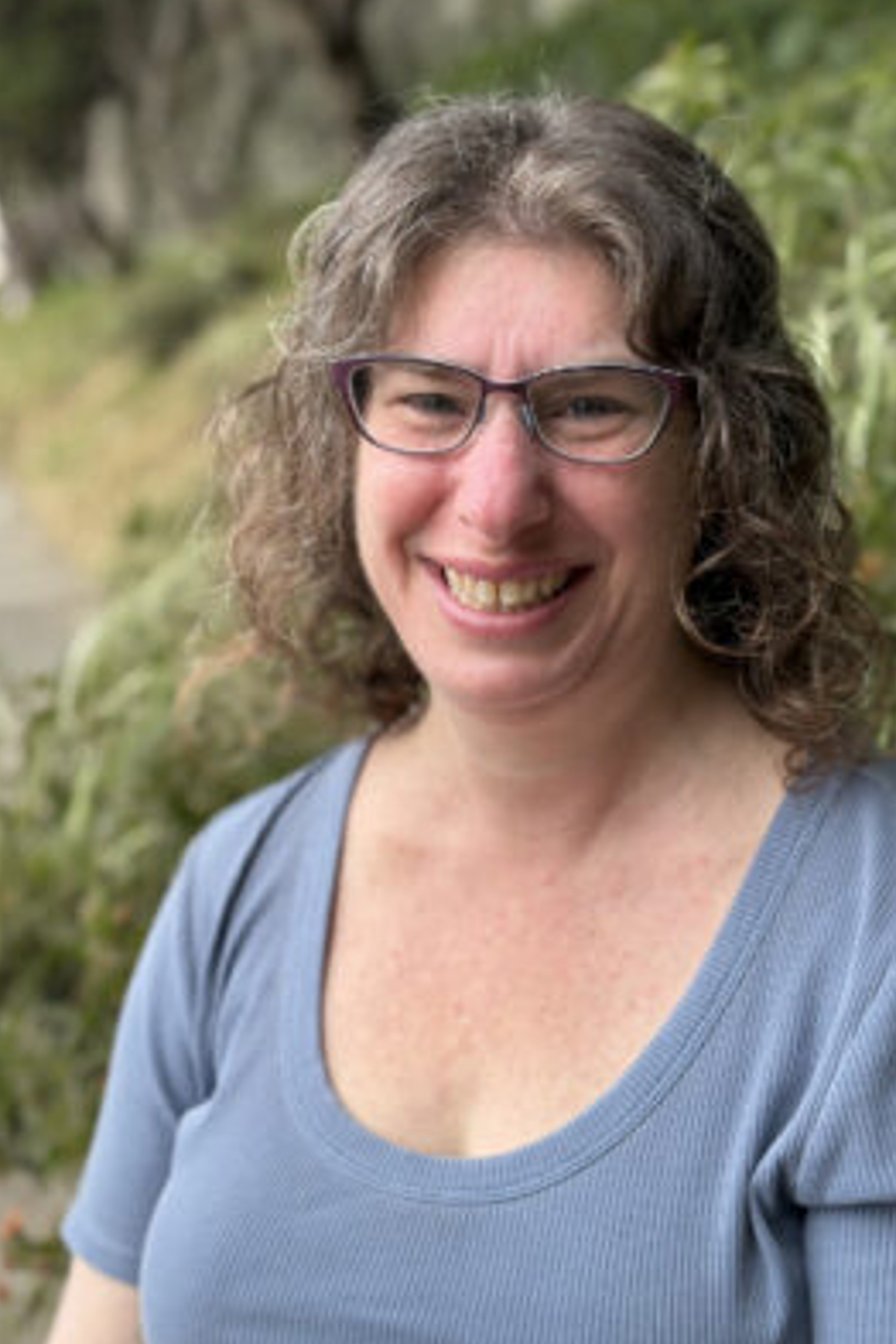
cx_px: 479
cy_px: 667
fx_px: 2053
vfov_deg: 36.2
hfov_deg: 24.6
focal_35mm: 55
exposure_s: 1/907
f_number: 1.6
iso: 50
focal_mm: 6
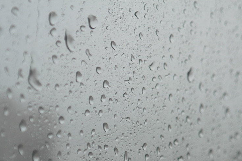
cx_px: 163
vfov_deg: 11.1
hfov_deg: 16.6
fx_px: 826
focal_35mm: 123
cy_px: 115
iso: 400
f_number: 5.6
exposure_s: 1/160
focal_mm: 55
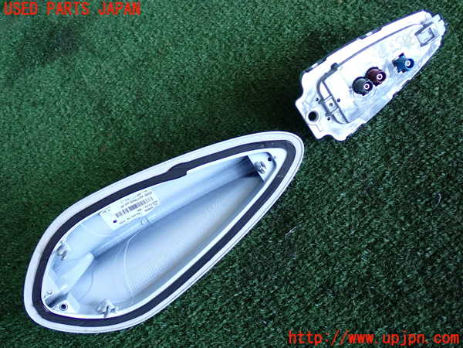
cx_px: 232
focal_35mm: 44
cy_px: 174
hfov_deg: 42.9
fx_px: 589
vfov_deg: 32.9
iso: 400
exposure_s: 1/125
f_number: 2.9
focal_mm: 7.84
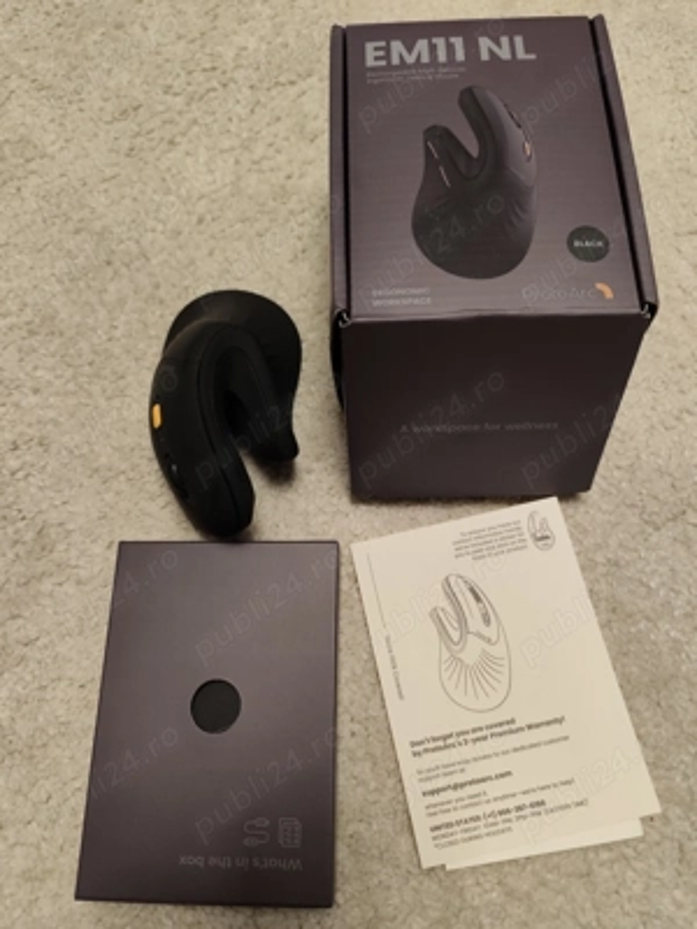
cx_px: 348
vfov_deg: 73.9
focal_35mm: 23
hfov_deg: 58.9
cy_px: 464
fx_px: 617
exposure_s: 1/50
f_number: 1.65
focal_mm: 6.19
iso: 320
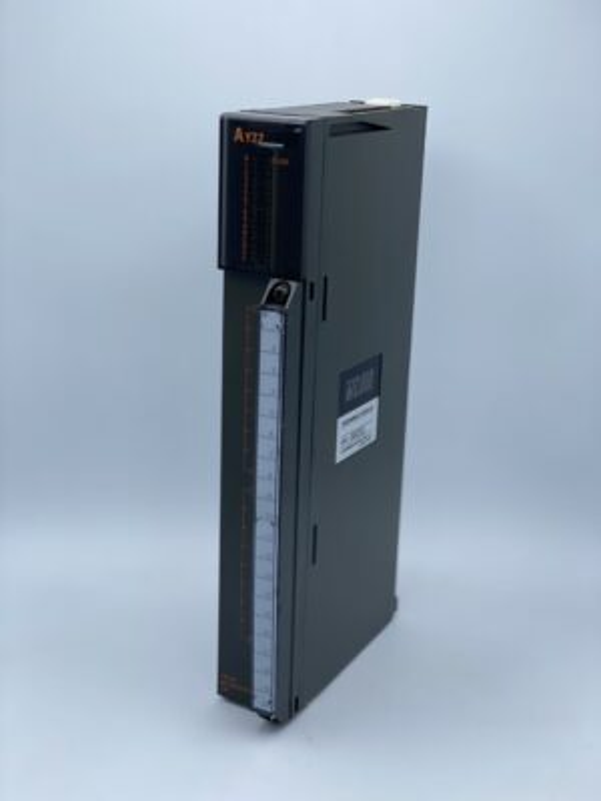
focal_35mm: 52
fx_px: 1204
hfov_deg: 28.0
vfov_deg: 36.8
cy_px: 400
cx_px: 300
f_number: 2
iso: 20
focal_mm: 6
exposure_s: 1/631
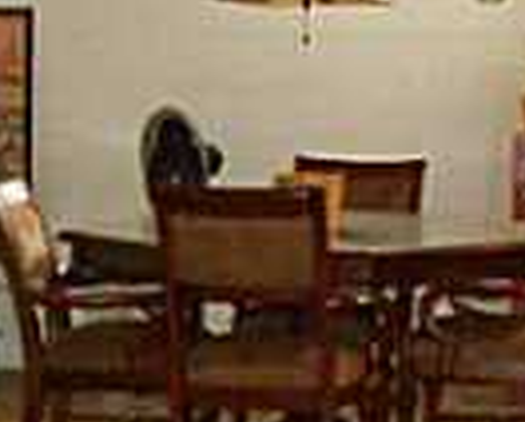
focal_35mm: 123
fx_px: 1914
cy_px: 438
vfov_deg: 12.4
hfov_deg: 15.6
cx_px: 294
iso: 800
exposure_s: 1/25
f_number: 3.2
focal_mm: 4.6
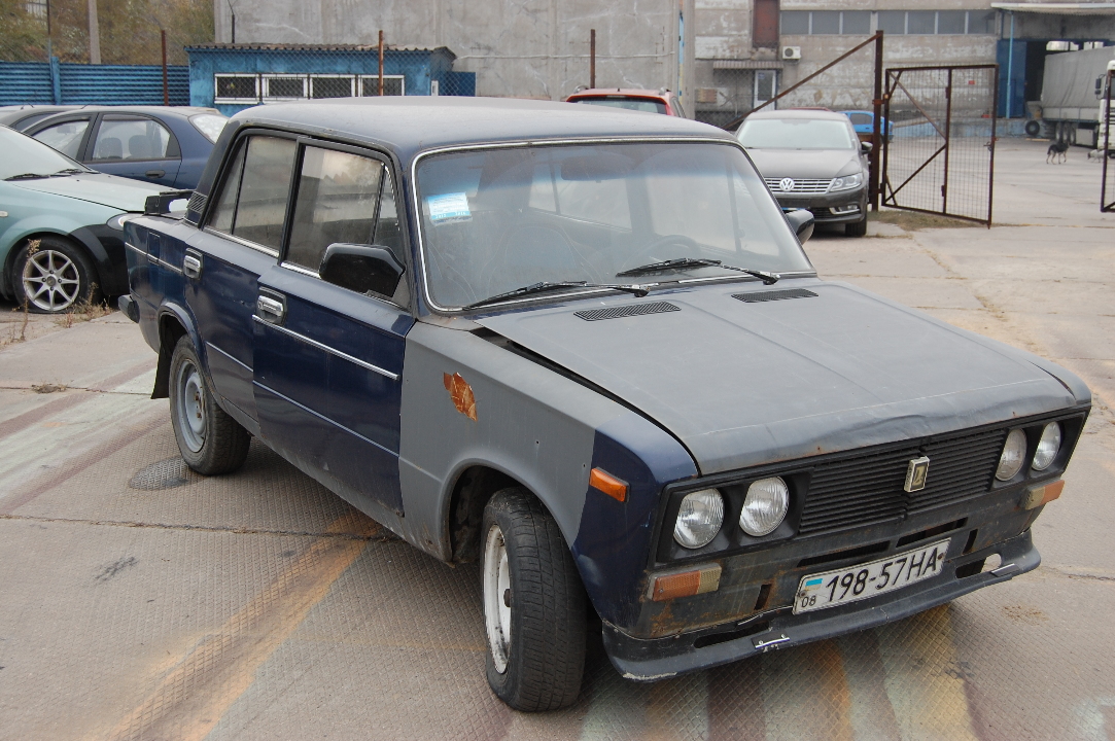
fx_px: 1392
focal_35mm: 45
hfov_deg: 43.6
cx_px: 558
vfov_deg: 29.8
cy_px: 370
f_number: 5.6
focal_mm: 30
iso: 320
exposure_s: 1/125
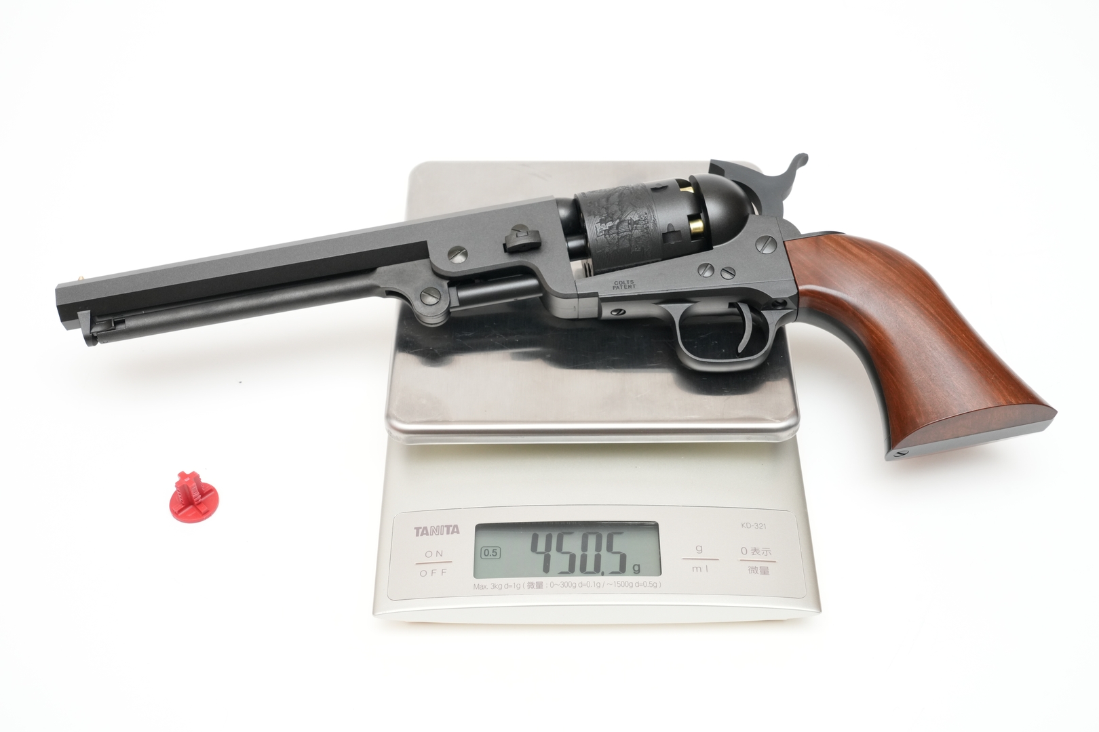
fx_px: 1404
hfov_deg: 42.7
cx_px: 550
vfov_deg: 29.2
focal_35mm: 46
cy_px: 366
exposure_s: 1/60
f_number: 13
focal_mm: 46
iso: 1600
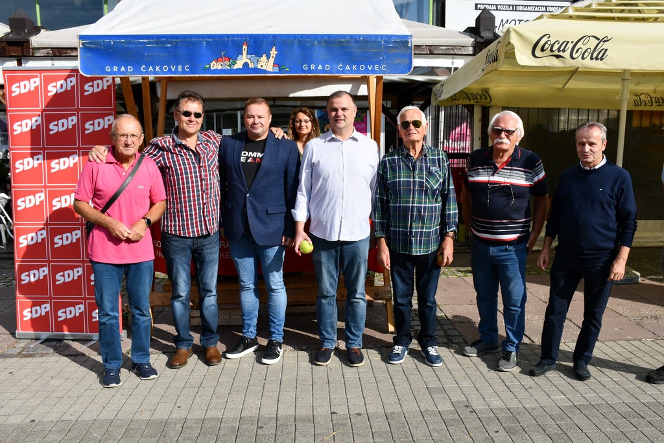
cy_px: 222
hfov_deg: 61.9
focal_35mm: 30
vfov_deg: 43.6
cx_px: 332
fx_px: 553
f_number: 9
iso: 100
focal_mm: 20
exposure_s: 1/320
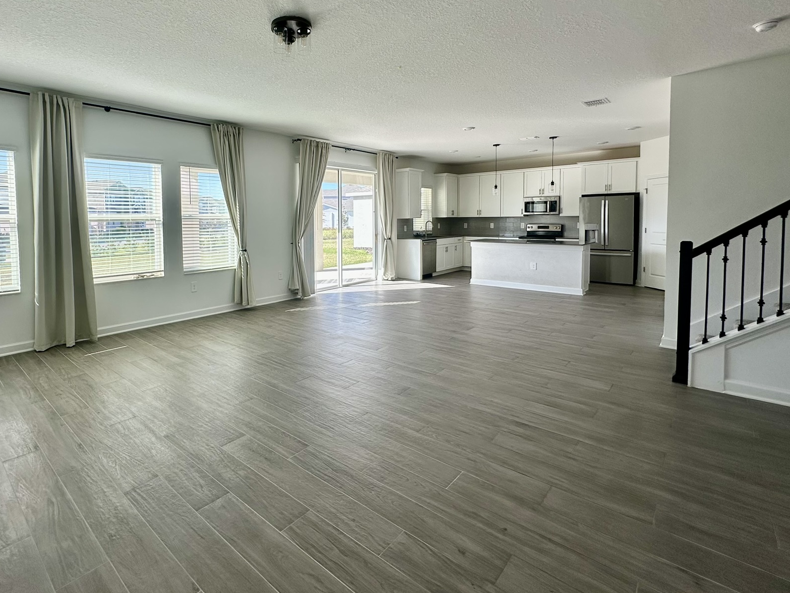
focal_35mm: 18
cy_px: 238
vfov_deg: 70.9
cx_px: 314
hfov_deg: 86.6
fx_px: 411
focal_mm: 2.22
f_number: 2.2
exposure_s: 1/240
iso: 40
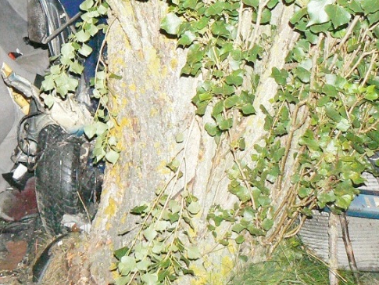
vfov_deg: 19.1
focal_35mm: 76
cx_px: -3
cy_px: 31
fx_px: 832
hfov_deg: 24.4
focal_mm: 6
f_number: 2.8
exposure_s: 1/30
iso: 400
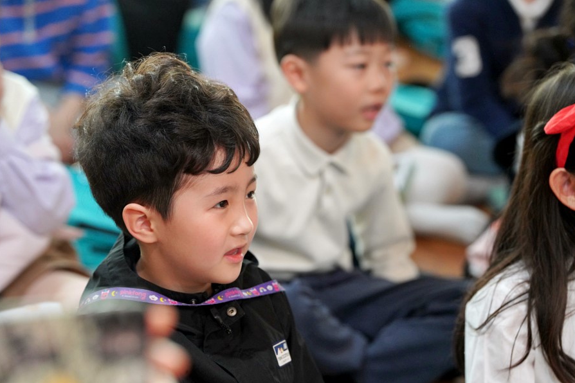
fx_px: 2316
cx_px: 286
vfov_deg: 9.5
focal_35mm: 145
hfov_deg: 14.2
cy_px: 192
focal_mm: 144
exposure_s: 1/160
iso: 4000
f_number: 4
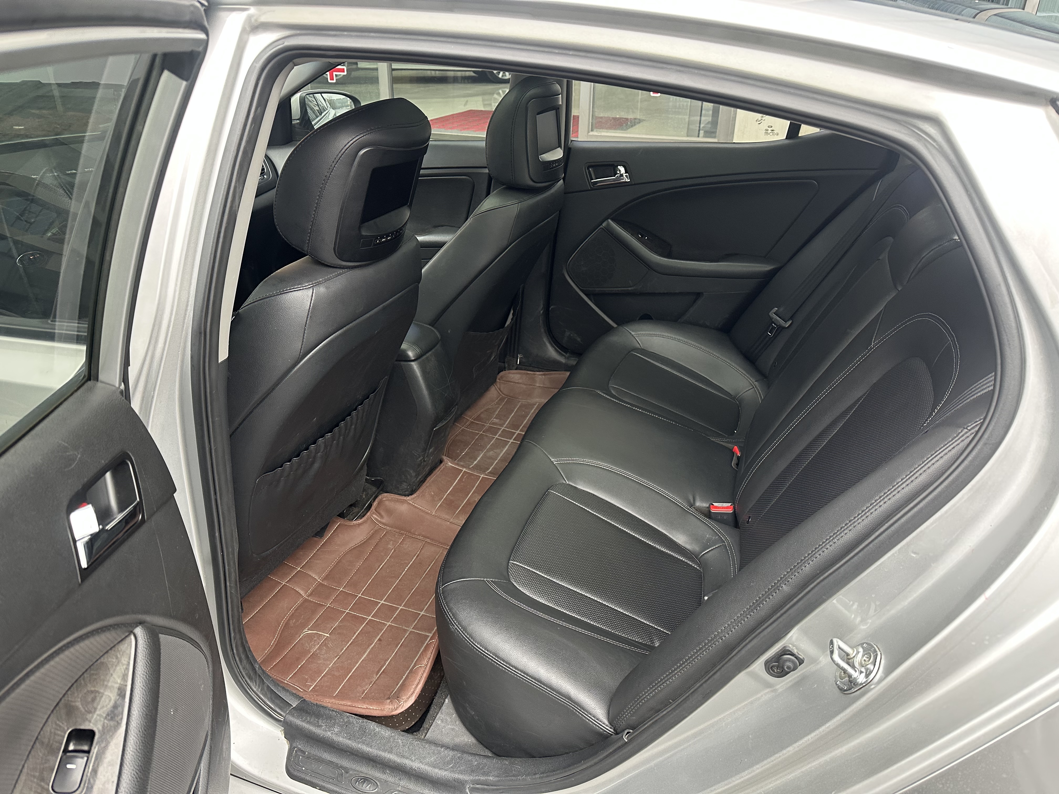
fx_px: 734
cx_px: 530
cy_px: 397
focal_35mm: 24
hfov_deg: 71.6
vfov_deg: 56.8
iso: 250
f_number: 1.78
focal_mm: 6.86
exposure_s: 1/60
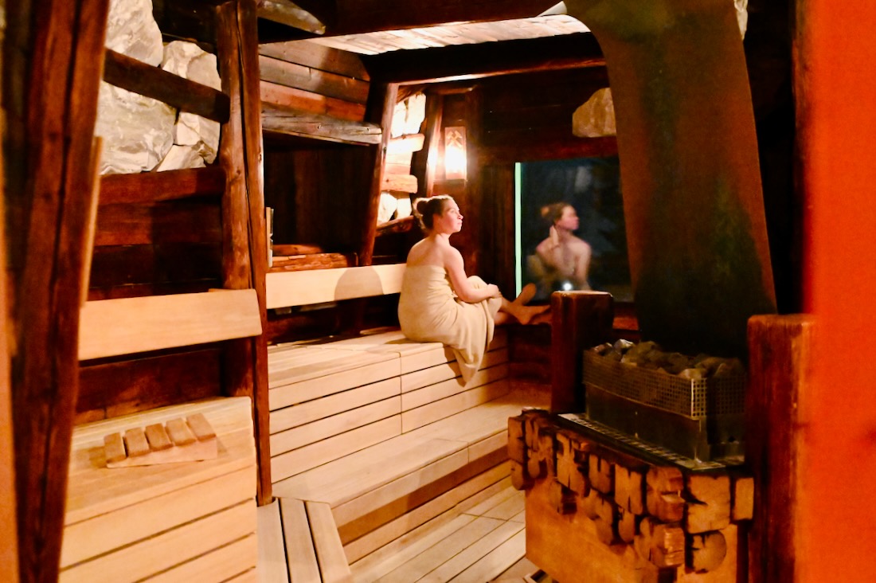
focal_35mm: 38
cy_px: 292
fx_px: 924
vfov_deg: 35.0
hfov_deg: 50.7
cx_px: 438
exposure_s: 1/8
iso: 51200
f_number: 4
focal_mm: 38
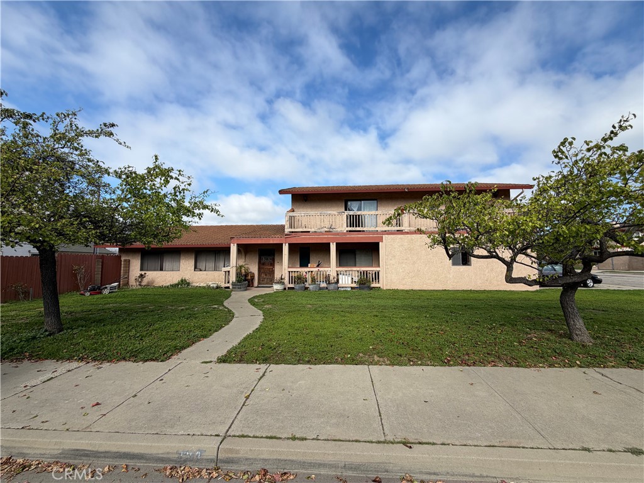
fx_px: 260
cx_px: 322
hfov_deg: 102.1
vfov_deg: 85.7
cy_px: 242
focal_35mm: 14
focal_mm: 2.22
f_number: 2.2
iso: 20
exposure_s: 1/830
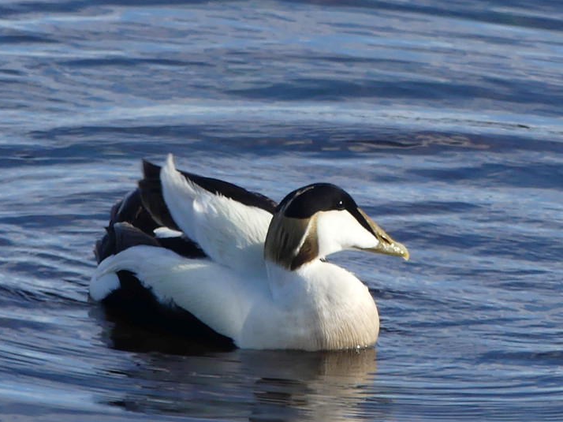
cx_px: 239
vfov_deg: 0.8
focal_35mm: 1794
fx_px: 29168
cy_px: 239
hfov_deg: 1.1
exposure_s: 1/640
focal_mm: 108
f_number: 4
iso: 100
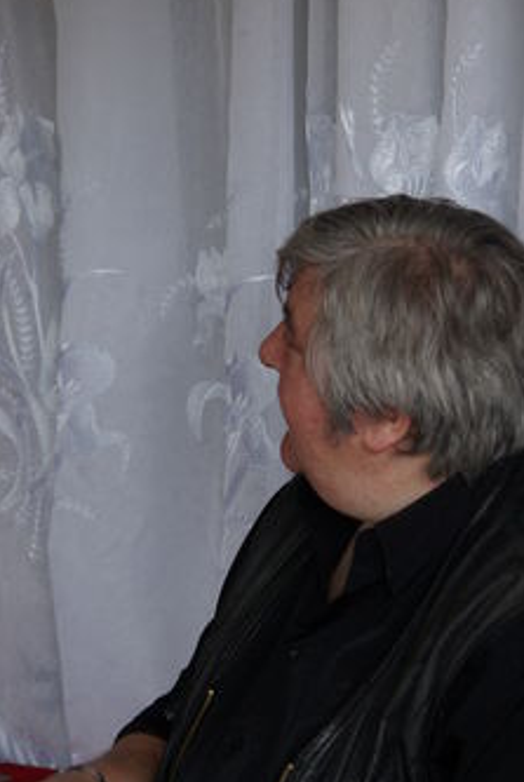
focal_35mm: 190
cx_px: 337
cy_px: 472
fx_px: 4135
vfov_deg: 10.8
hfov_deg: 7.2
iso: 400
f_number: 4.5
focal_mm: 88
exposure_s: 1/60
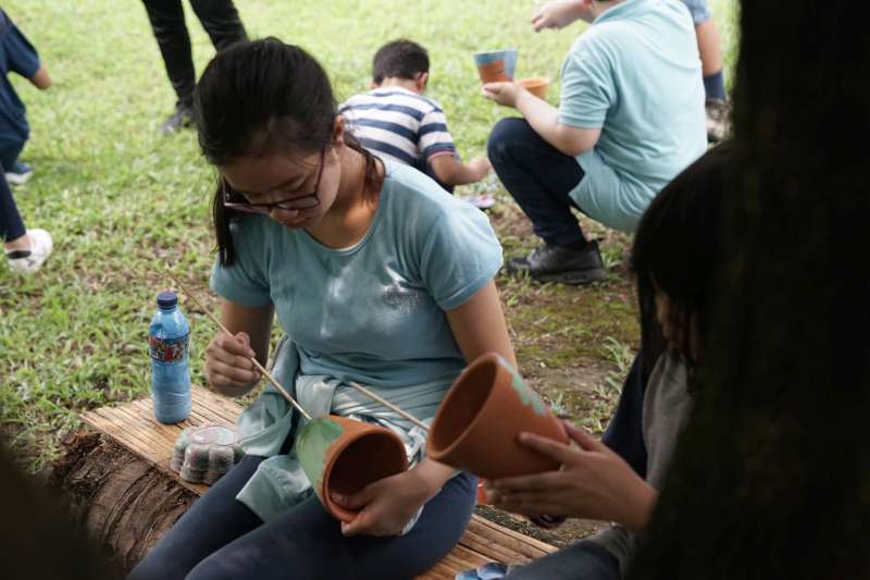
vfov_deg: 22.6
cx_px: 435
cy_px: 290
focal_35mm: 60
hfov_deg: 33.4
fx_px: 1450
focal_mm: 60
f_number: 4
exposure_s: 1/125
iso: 2000
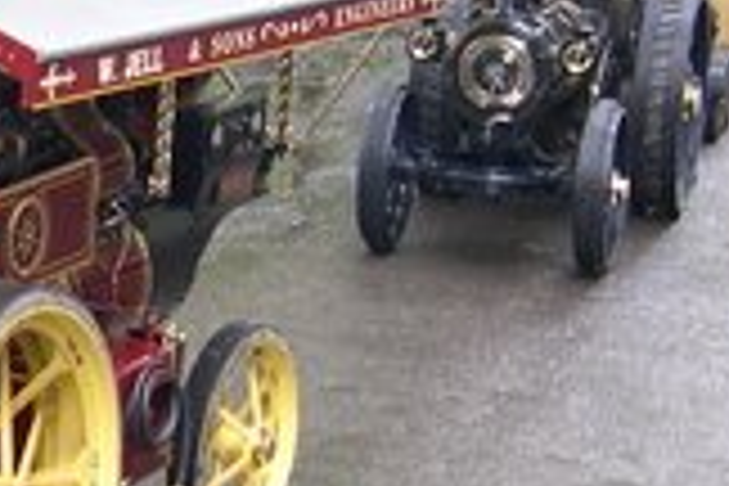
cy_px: 360
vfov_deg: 9.4
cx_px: -374
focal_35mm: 146
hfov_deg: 13.3
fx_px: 2956
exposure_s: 1/48.9
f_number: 2.8
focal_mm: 8
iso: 100
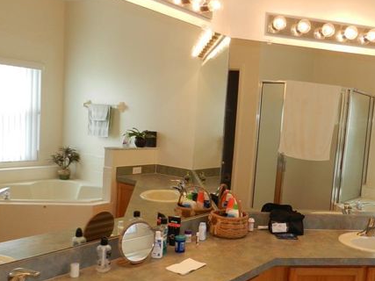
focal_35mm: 38
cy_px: 165
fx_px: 412
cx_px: 260
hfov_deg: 47.9
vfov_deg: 37.6
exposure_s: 1/60
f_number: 3.4
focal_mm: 4
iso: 160
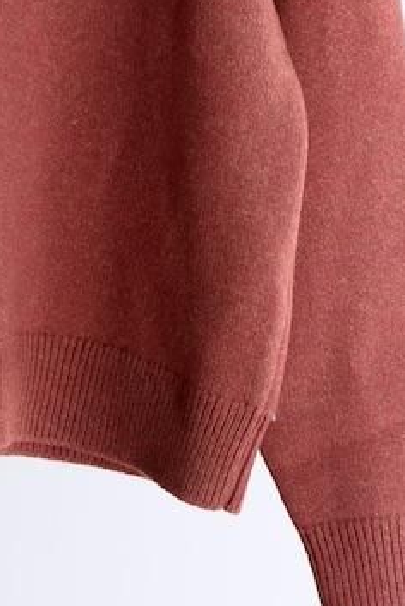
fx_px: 3958
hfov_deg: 5.8
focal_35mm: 235
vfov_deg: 8.7
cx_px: -39
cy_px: -2
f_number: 7.1
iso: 640
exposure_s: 1/80
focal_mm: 55
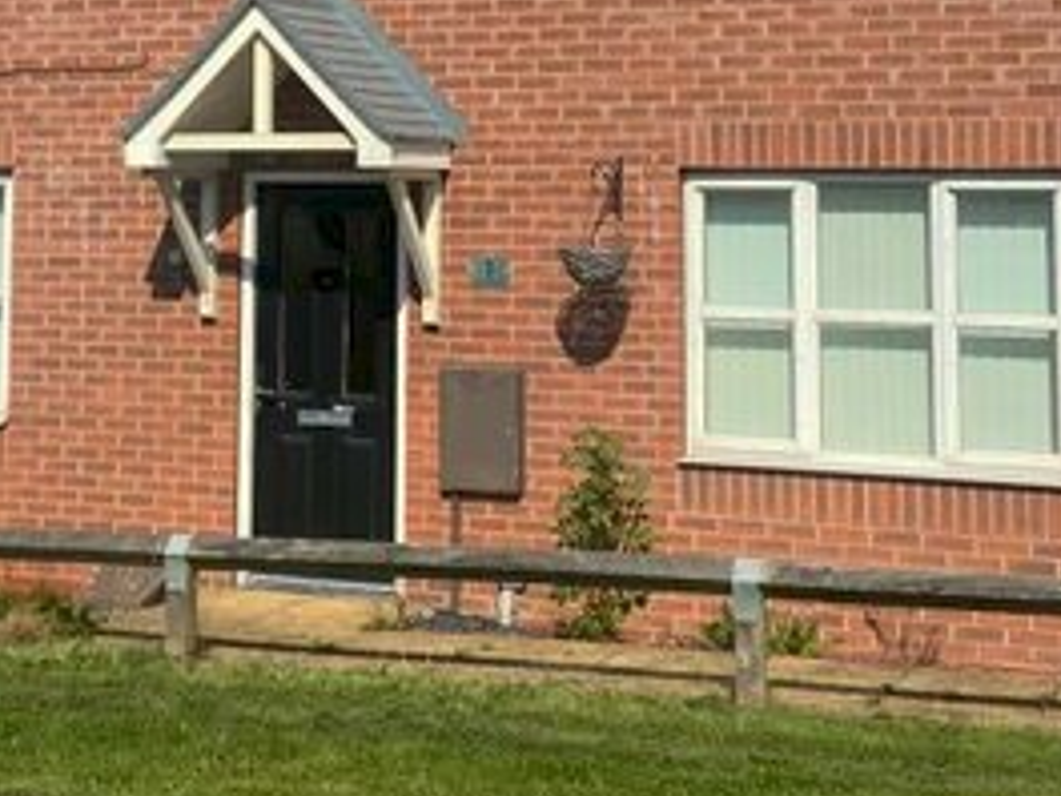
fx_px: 2115
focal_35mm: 69
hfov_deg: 28.1
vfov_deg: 20.9
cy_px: 78
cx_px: 422
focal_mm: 4.25
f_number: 1.8
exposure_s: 1/3497
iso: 32
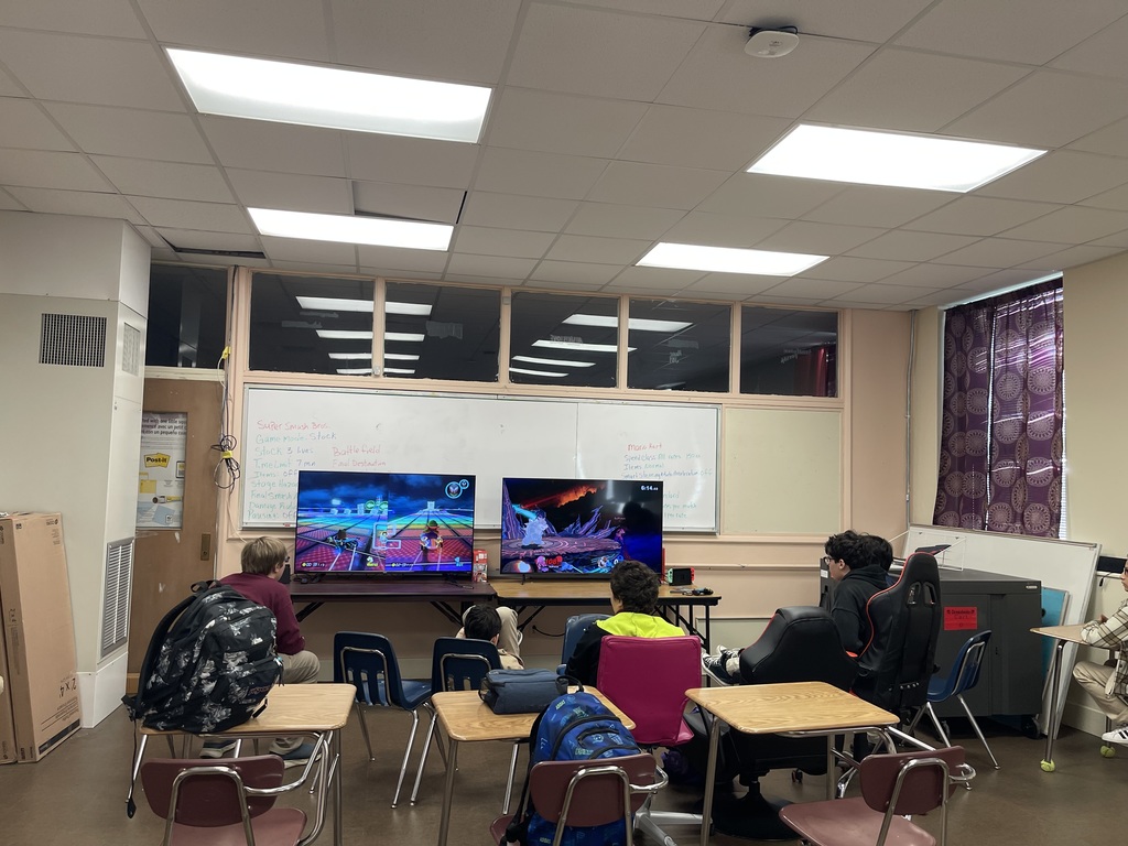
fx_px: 815
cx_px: 564
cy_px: 423
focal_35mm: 25
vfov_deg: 54.9
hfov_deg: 69.4
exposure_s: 1/120
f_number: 1.6
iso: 100
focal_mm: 5.1
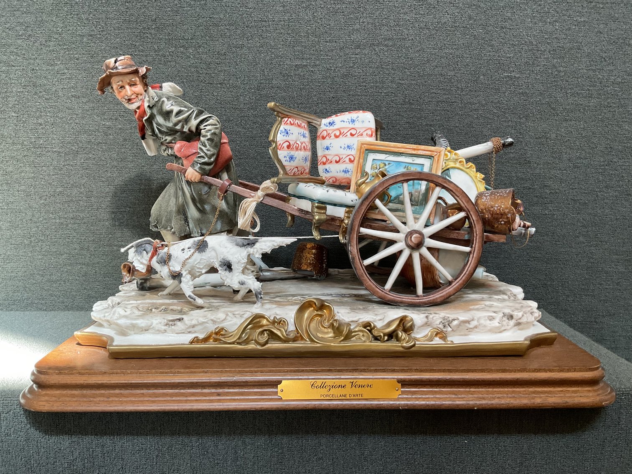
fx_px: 530
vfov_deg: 48.2
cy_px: 237
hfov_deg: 61.7
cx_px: 316
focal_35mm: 29
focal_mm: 3
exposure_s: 1/50
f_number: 1.8
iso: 100
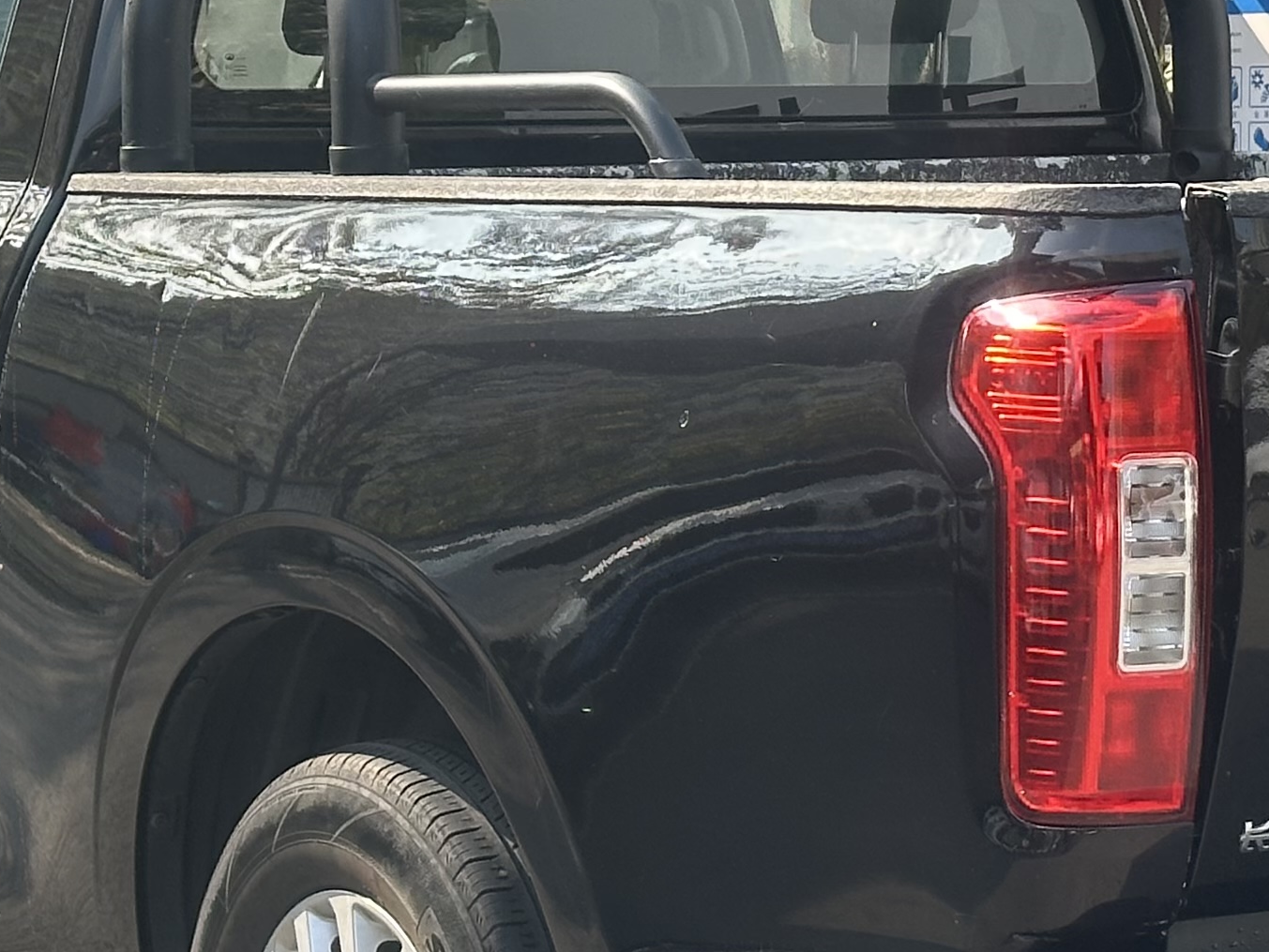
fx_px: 5243
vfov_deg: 10.4
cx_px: 796
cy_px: 541
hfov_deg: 13.8
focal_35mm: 143
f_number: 1.78
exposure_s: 1/887
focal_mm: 6.86
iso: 64
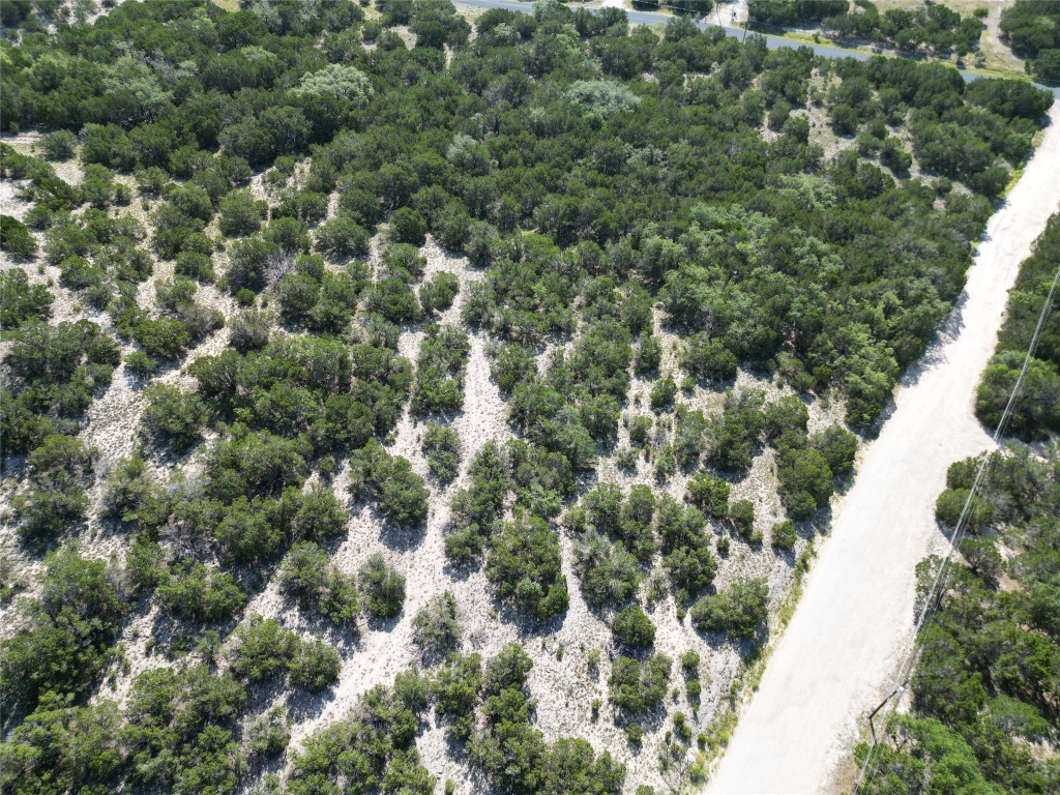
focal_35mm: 24
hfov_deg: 71.6
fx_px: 735
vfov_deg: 56.8
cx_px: 530
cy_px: 398
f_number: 1.7
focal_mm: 6.72
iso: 200
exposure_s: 1/1500
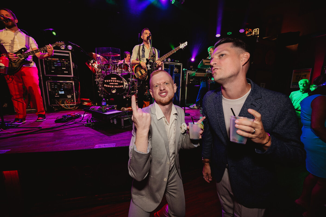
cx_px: 163
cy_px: 108
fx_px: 131
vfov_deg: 79.1
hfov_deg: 102.3
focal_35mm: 14
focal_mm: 14.5
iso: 1600
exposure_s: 1/200
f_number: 4
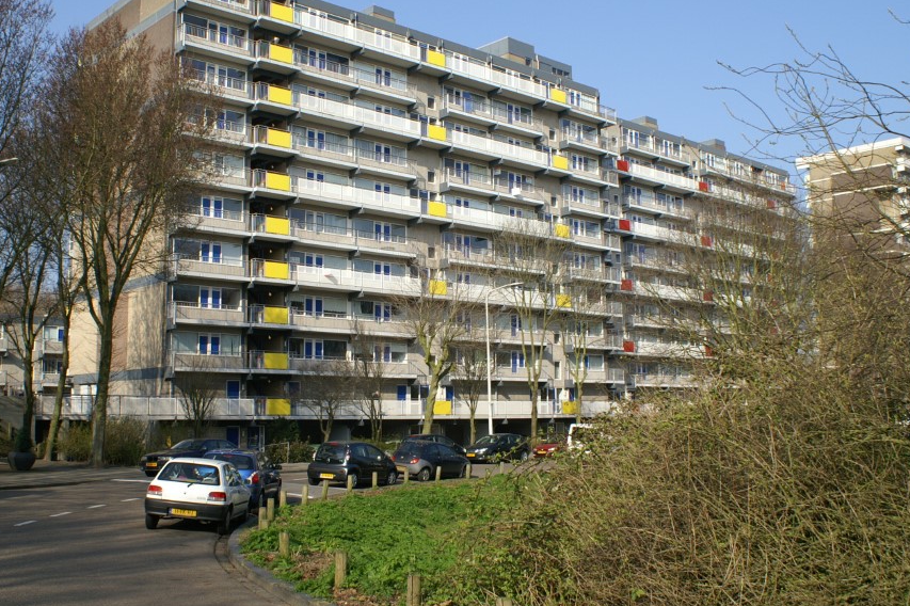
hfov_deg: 53.1
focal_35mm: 36
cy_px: 274
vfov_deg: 36.8
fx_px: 910
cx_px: 444
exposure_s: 1/160
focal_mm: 20
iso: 100
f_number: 10
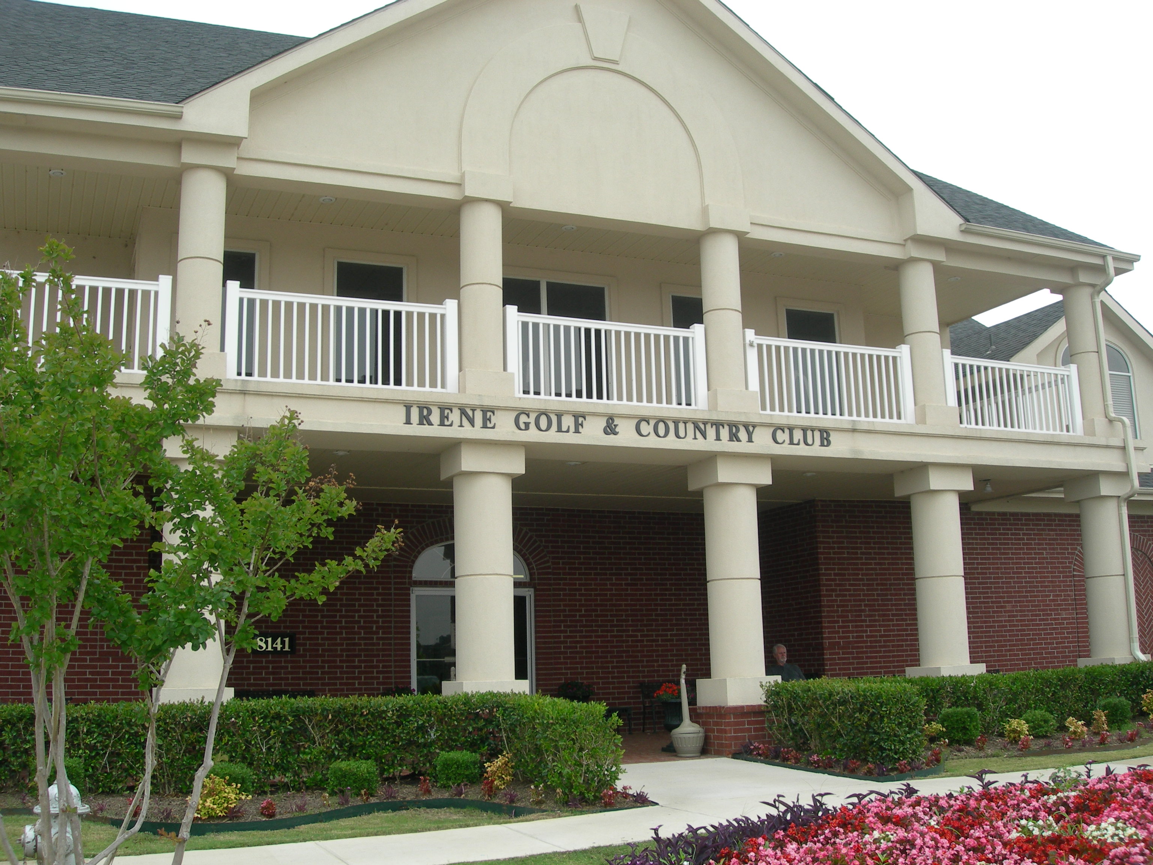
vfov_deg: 37.7
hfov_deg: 49.0
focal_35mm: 38
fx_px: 1266
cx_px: 576
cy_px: 432
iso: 50
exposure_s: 1/128
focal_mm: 7.8
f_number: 4.8
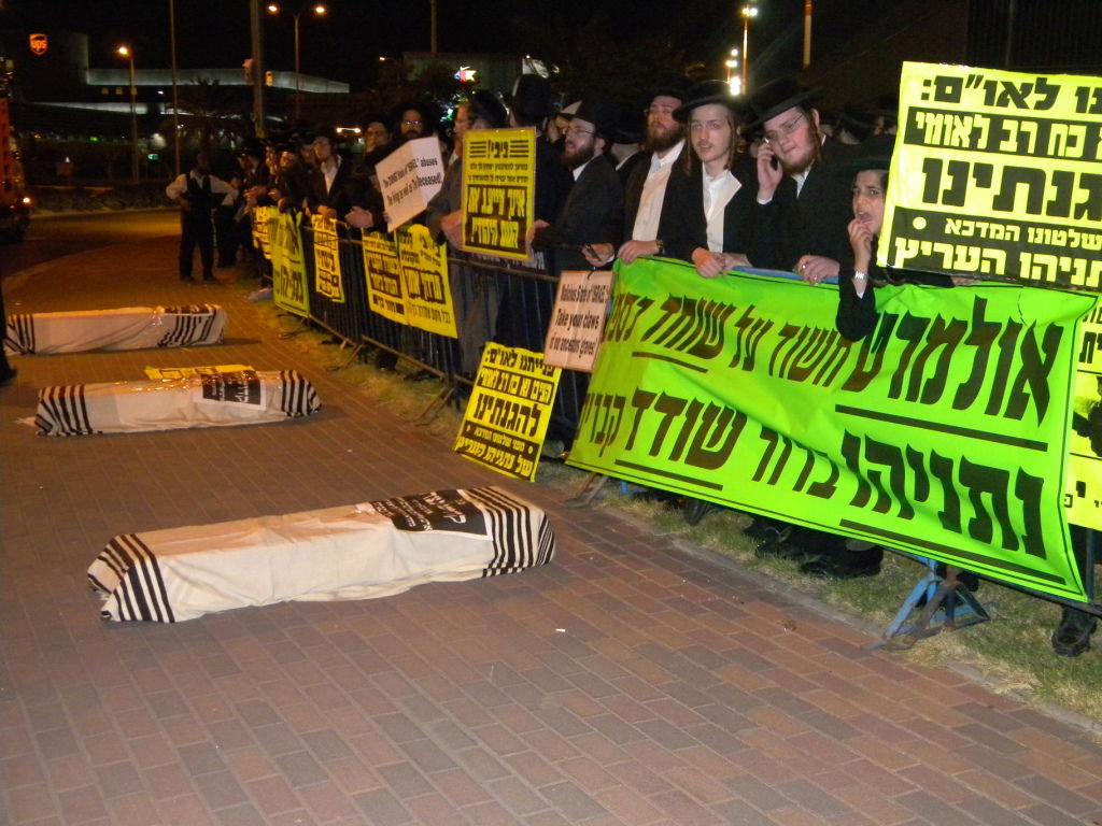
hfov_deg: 45.8
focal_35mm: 41
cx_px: 551
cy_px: 413
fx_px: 1305
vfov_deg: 35.1
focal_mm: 7.3
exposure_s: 1/30
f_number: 3.8
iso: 517
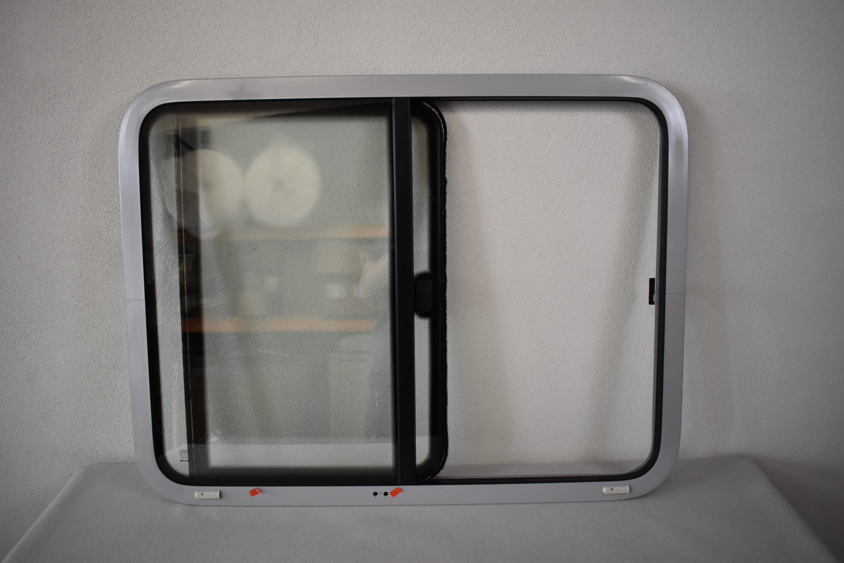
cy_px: 282
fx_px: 633
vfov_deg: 47.9
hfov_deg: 67.4
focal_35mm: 27
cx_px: 422
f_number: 3.5
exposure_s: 1/250
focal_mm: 18
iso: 800
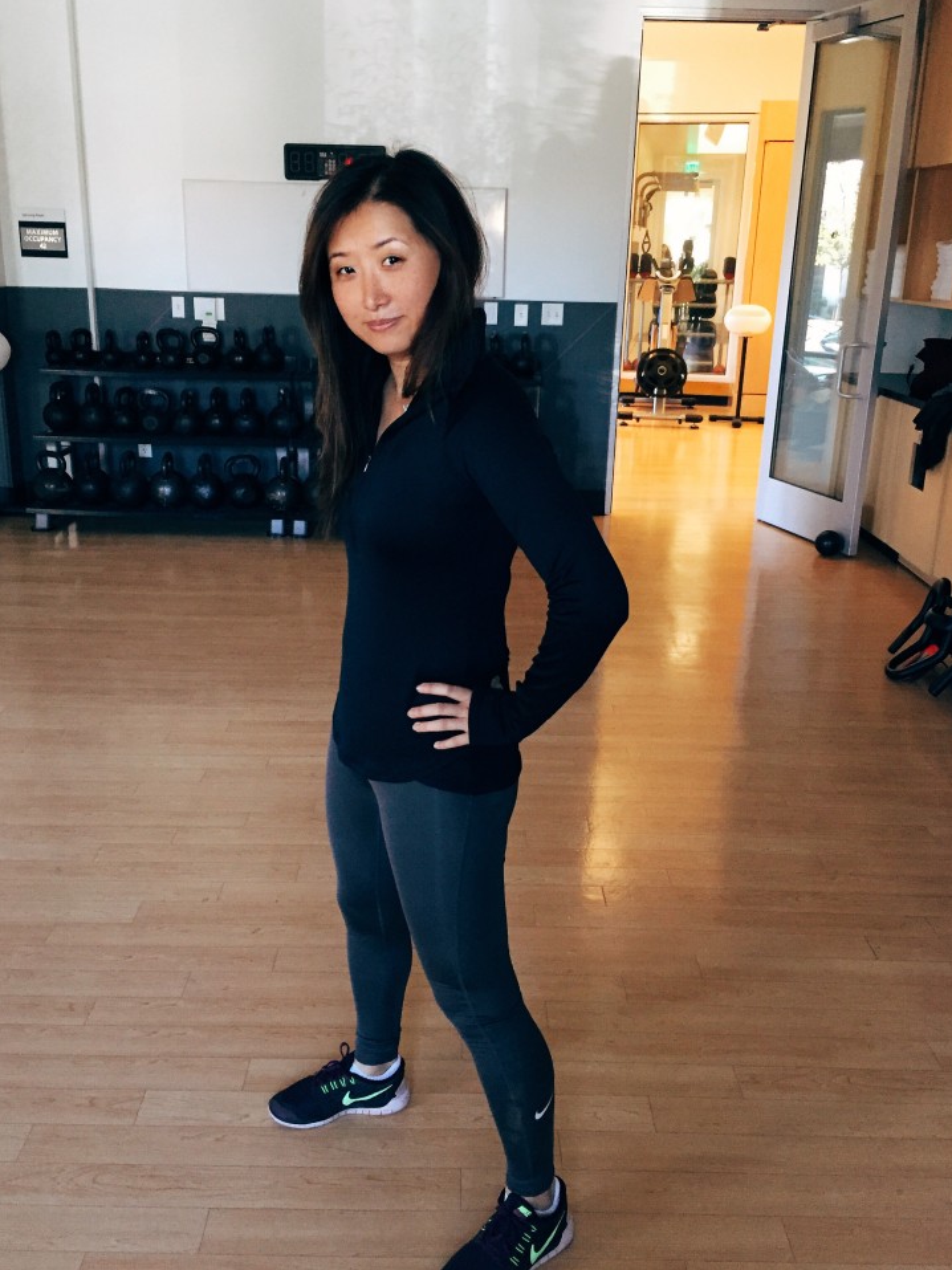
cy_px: 594
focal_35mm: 31
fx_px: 1137
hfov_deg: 45.4
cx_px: 456
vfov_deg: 58.3
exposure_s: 1/30
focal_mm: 4.15
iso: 200
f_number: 2.2
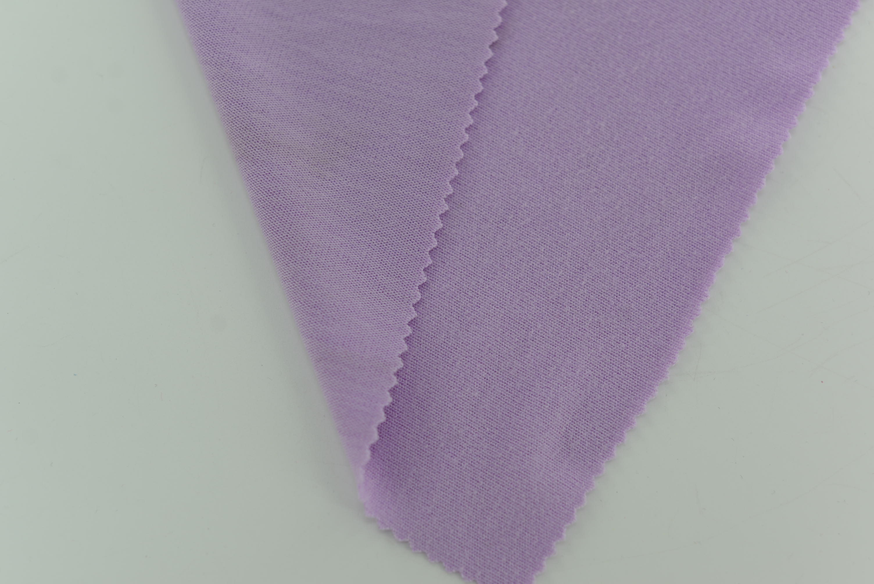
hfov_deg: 39.6
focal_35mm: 50
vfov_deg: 27.0
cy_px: 292
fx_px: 1214
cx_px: 437
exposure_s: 1/250
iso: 100
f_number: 3.5
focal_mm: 50
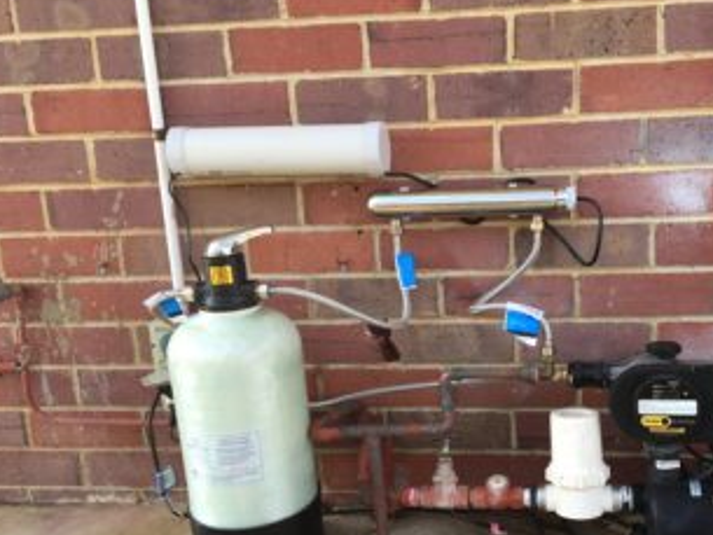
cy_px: 313
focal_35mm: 38
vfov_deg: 37.6
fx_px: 783
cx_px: 451
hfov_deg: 48.4
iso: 25
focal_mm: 4.15
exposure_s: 1/100
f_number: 2.2
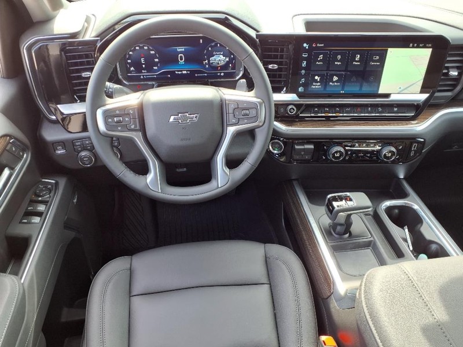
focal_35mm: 27
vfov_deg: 51.4
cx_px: 232
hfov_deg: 65.3
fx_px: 361
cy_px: 174
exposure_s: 1/60.2
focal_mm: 3.58
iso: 40
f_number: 1.9
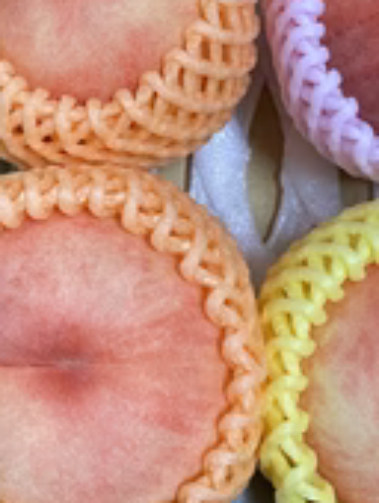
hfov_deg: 23.7
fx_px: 888
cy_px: 157
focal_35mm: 61
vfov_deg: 31.3
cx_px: 71
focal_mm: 4.25
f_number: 1.8
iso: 100
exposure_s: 1/50
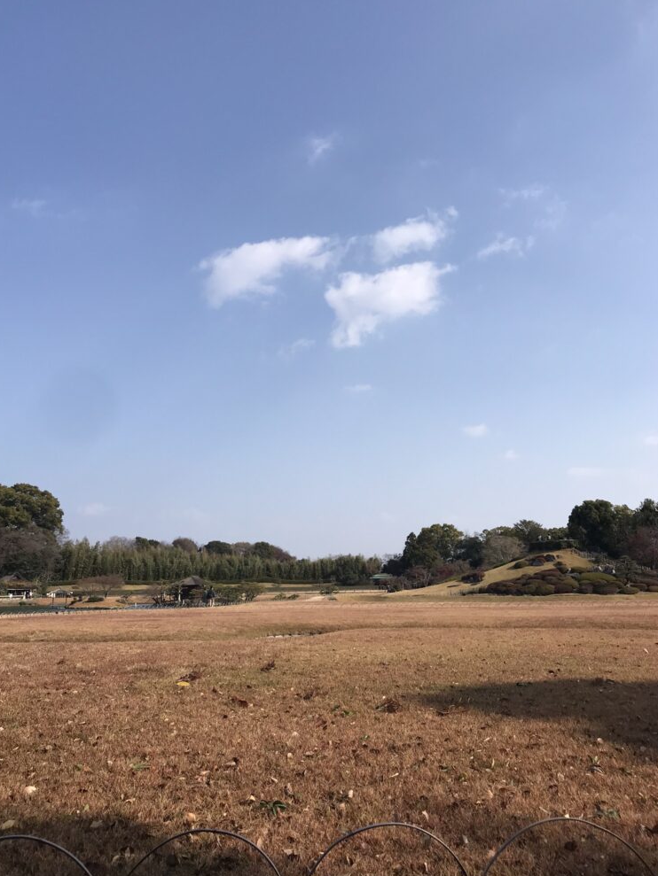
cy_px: 431
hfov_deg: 48.2
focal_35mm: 29
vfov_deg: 61.7
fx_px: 735
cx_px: 331
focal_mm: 3.99
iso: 20
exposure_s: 1/2817
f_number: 1.8
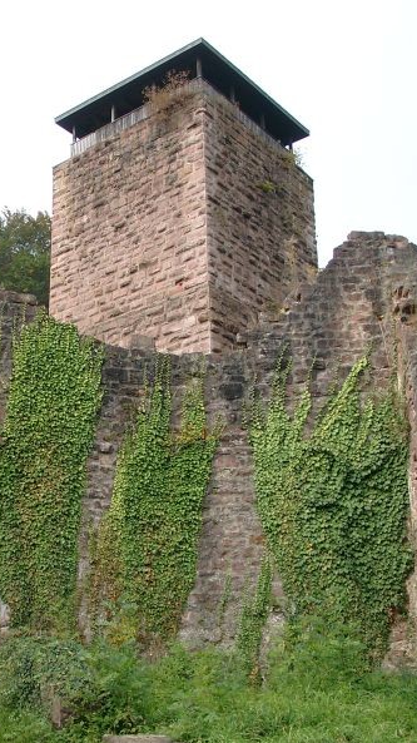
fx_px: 984
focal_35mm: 50
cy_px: 371
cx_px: 81
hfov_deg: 23.6
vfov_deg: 41.3
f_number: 4
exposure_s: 1/195
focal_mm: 7.13
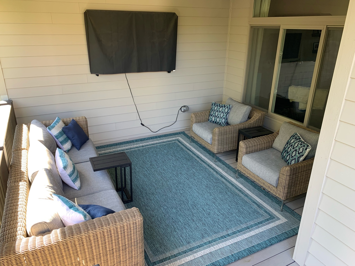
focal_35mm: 26
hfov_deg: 67.3
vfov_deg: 53.1
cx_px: 178
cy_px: 133
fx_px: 267
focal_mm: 4.25
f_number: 1.8
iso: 64
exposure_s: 1/121
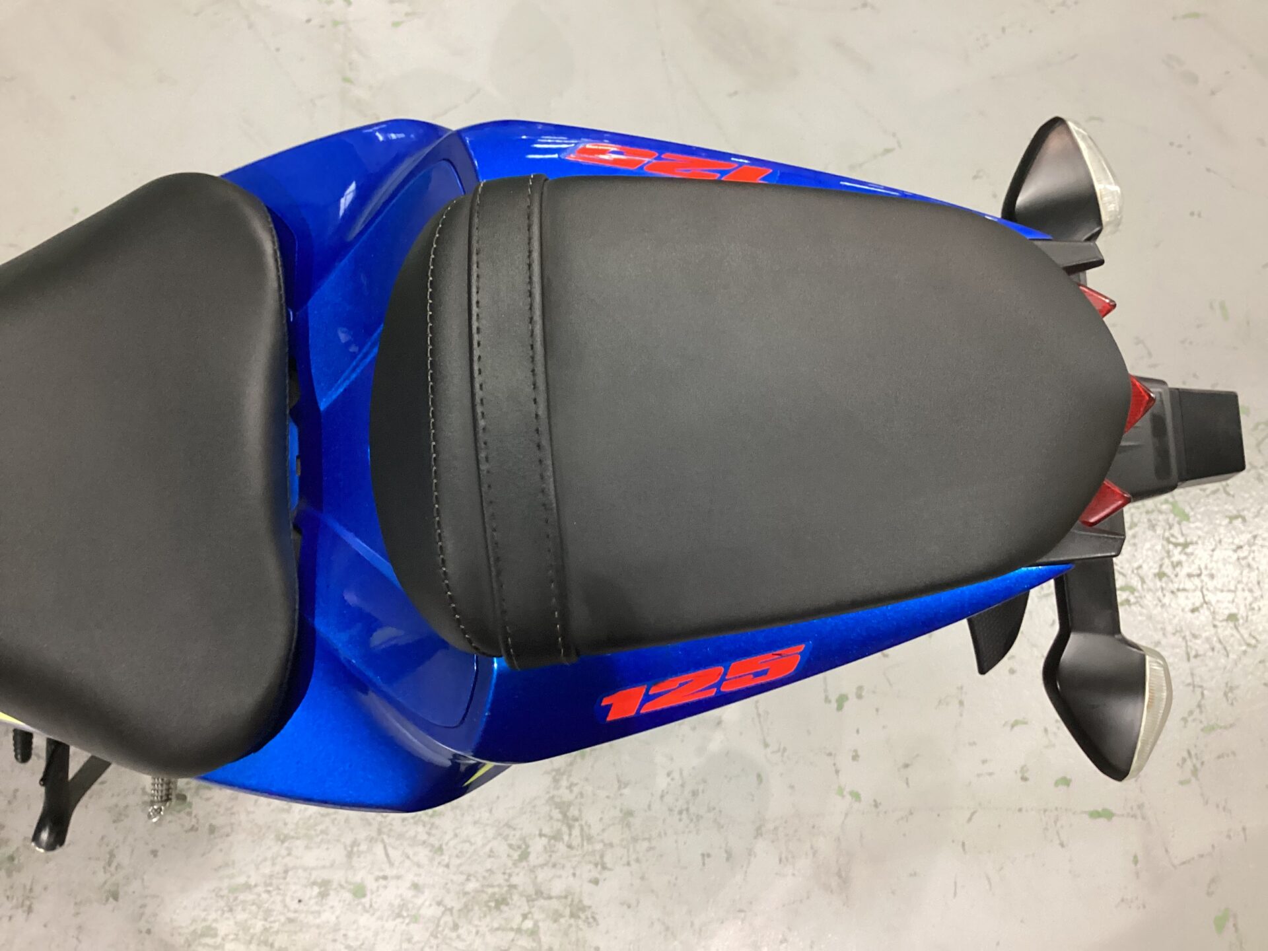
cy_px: 476
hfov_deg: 58.4
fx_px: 1136
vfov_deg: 45.4
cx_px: 634
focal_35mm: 31
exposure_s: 1/60
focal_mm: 3.3
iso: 160
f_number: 2.4
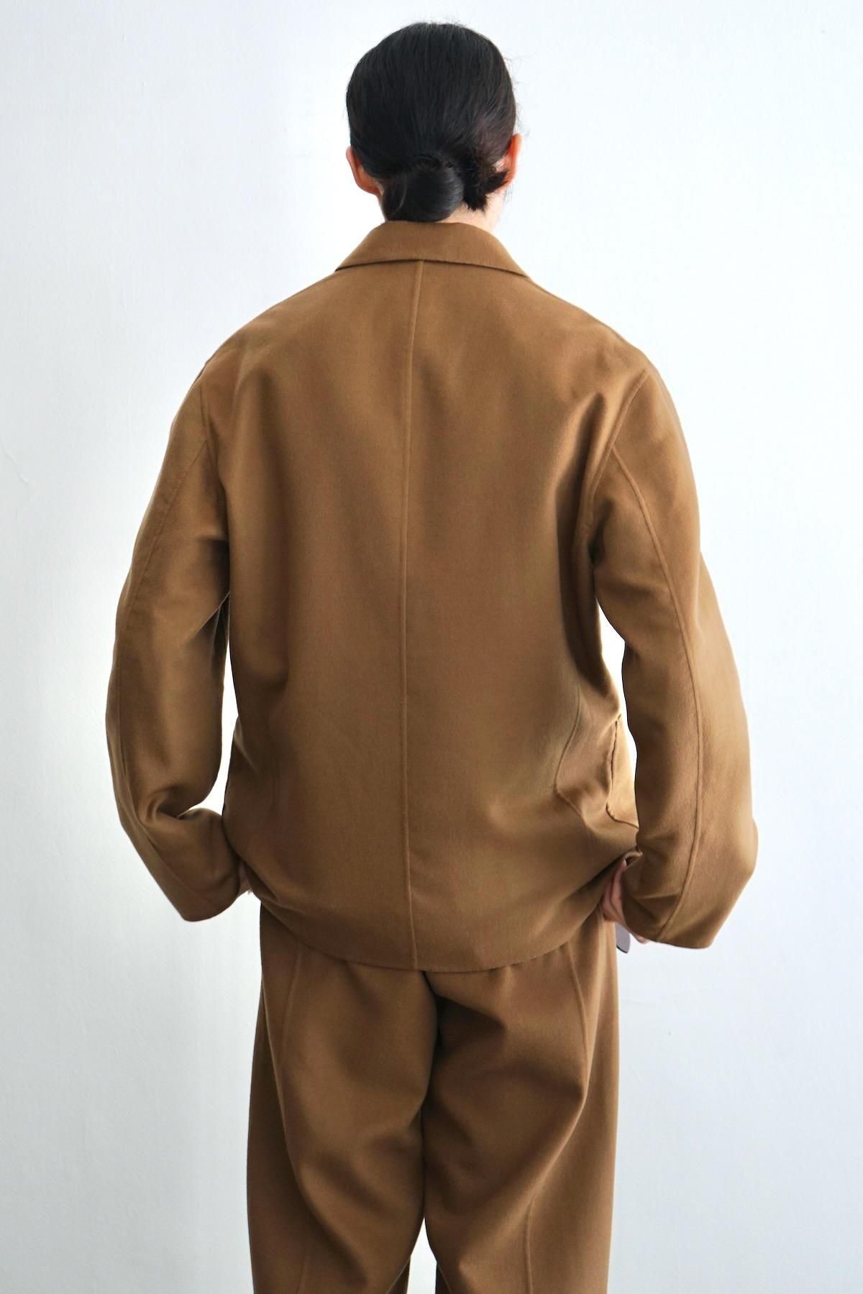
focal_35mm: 62
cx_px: 432
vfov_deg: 32.4
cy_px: 647
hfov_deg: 21.9
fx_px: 2229
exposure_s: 1/160
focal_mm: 62
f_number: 5.6
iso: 500
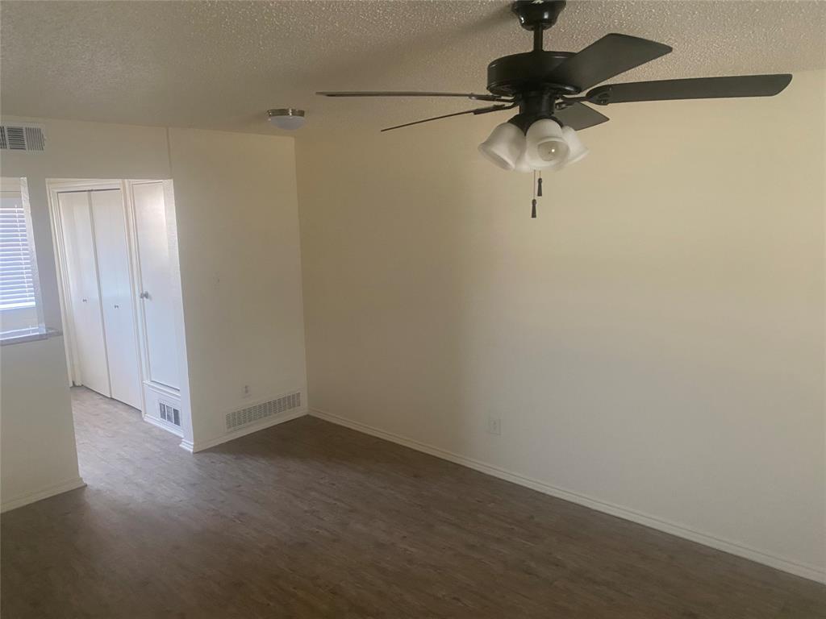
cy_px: 310
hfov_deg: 67.3
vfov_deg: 53.1
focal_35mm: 26
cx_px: 413
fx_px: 620
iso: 320
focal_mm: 4.25
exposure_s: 1/60
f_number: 1.8
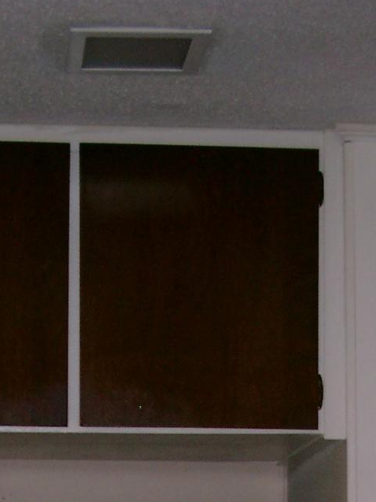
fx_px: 1681
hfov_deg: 12.8
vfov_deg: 15.5
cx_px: 186
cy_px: 781
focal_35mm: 116
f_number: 2.6
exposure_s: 1/60
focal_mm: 7.6
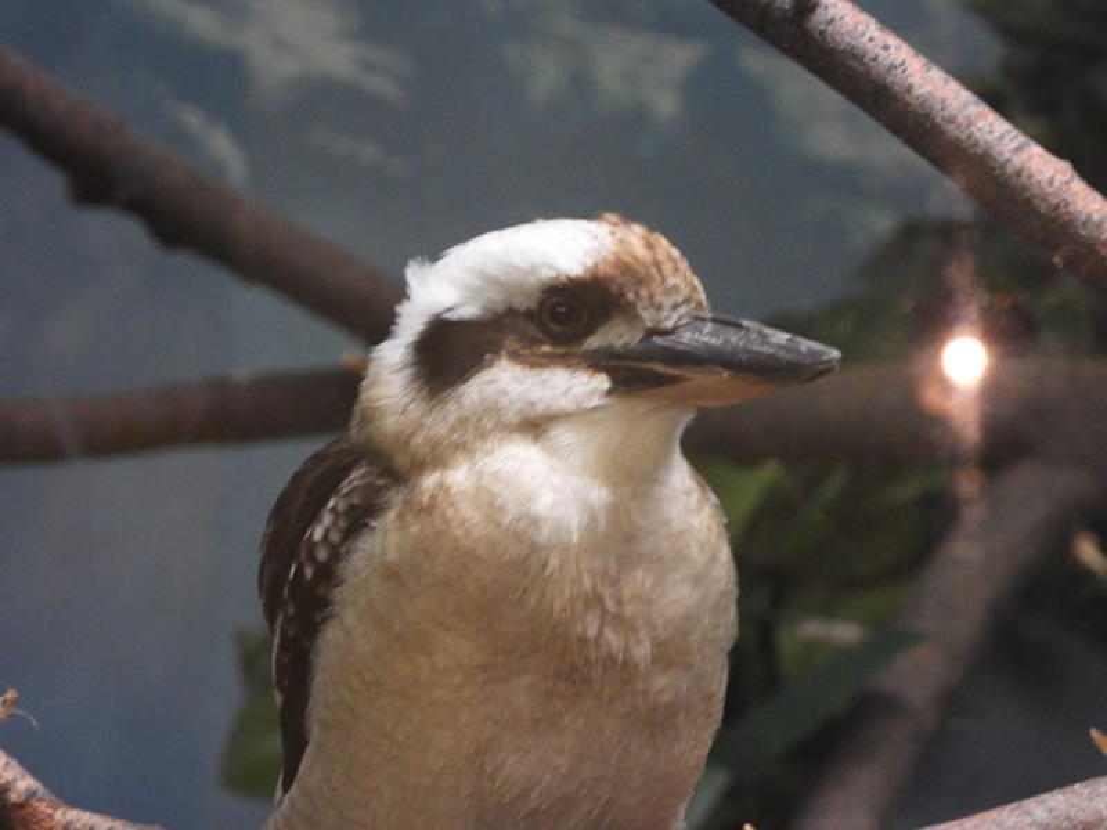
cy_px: 415
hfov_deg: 10.7
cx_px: 554
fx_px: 5916
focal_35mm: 185
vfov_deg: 8.0
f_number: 4.5
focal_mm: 33.2
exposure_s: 1/13
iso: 800
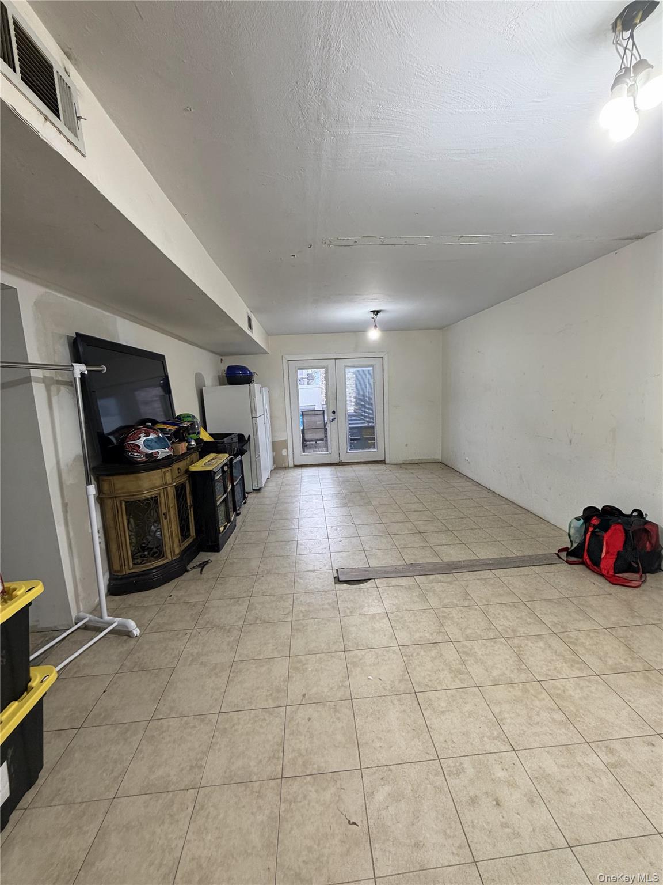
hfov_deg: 85.7
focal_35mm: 14
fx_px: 358
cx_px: 332
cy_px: 442
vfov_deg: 102.1
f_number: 2.2
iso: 160
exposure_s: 1/60
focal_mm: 2.22
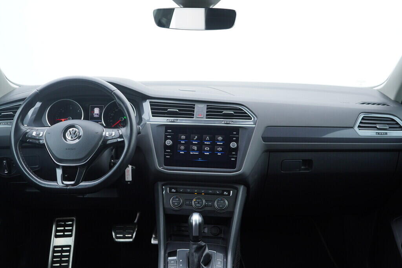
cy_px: 134
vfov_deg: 36.9
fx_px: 402
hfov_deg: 53.1
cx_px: 201
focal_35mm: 36
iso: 160
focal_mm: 24
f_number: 2.8
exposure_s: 1/40
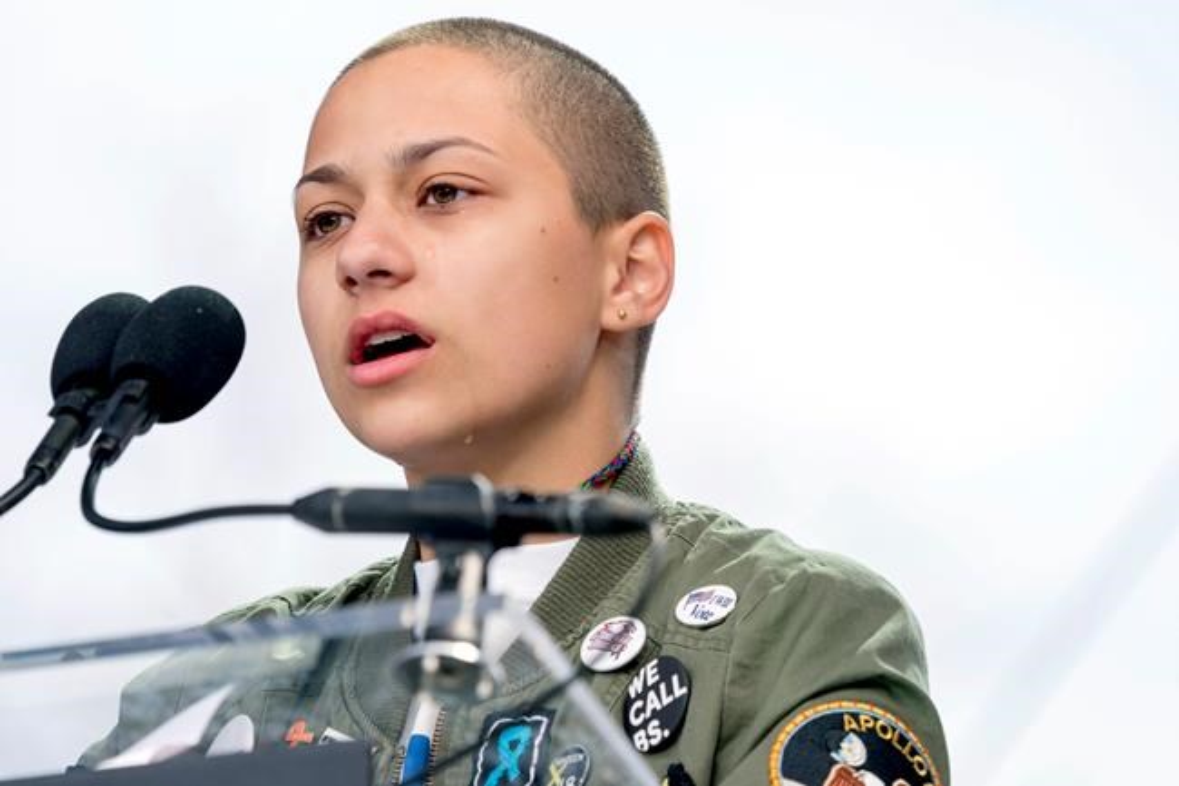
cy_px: 393
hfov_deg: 5.2
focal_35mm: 400
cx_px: 590
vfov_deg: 3.4
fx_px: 13096
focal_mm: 400
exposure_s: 1/400
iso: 320
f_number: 7.1
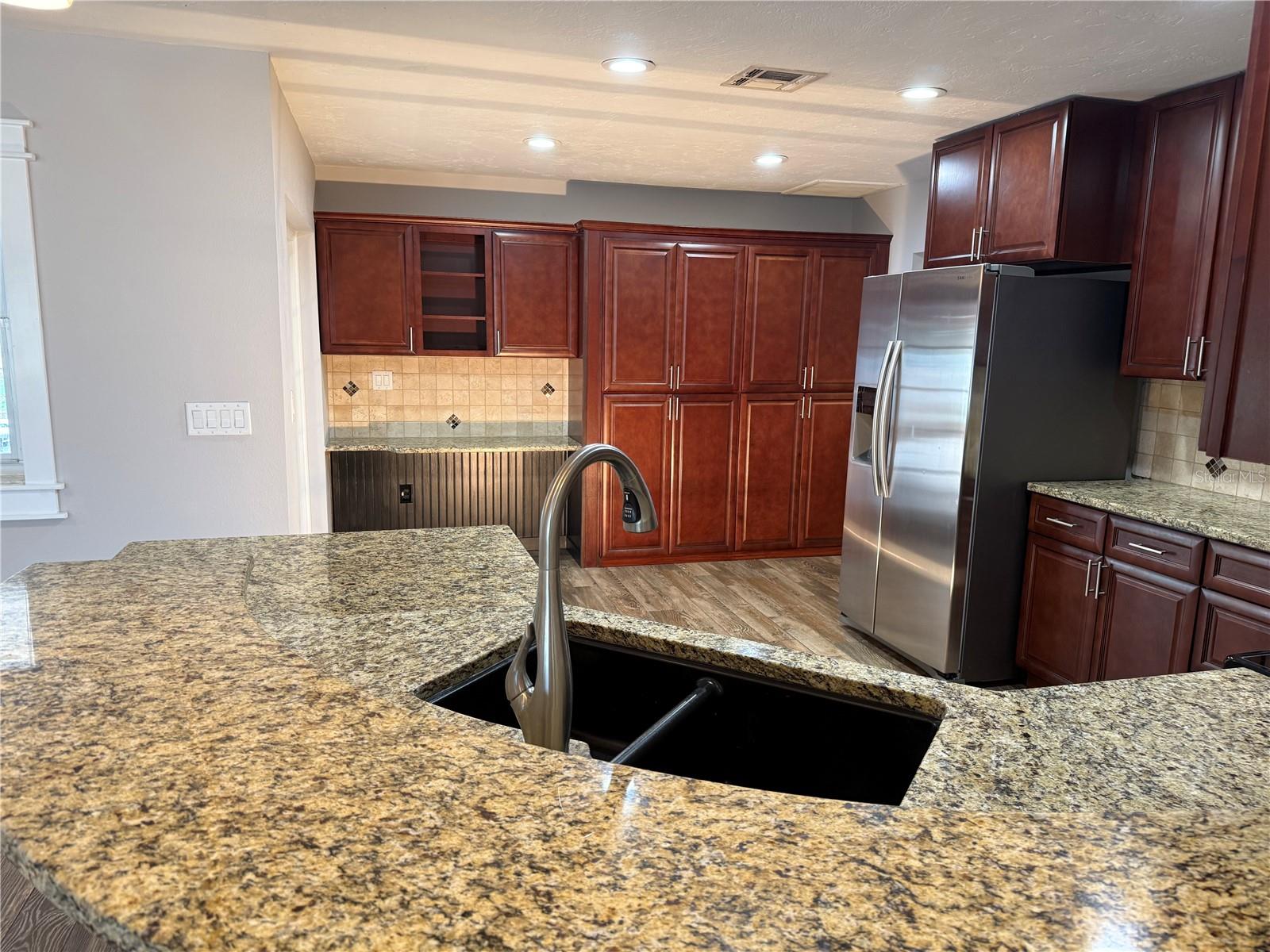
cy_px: 476
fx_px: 881
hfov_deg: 71.6
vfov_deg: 56.8
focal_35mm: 24
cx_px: 635
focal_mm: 6.76
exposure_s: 1/60
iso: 200
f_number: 1.78
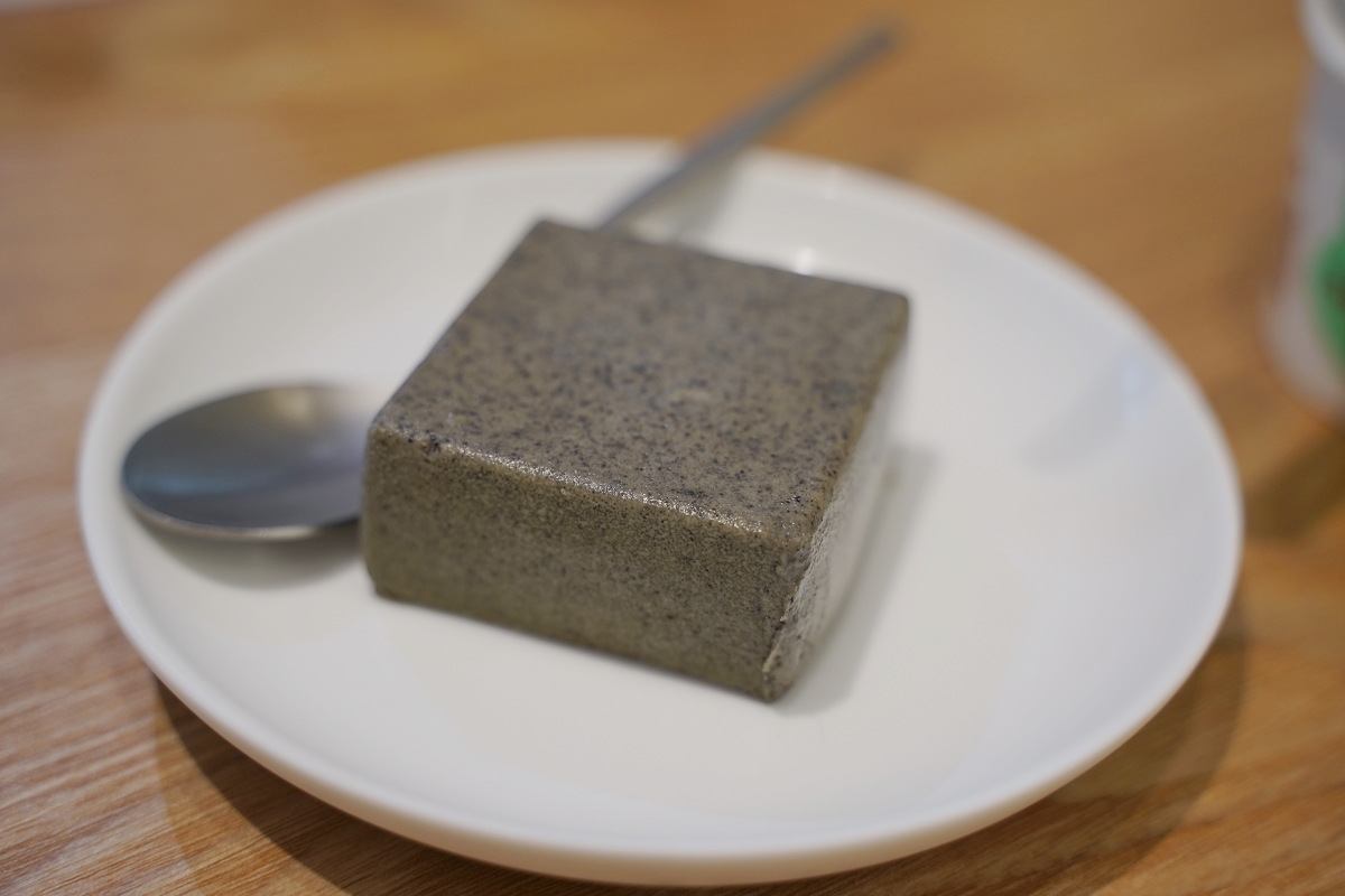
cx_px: 672
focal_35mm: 49
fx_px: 1831
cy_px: 448
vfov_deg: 27.5
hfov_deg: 40.3
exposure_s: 1/60
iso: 250
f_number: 4
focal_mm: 49
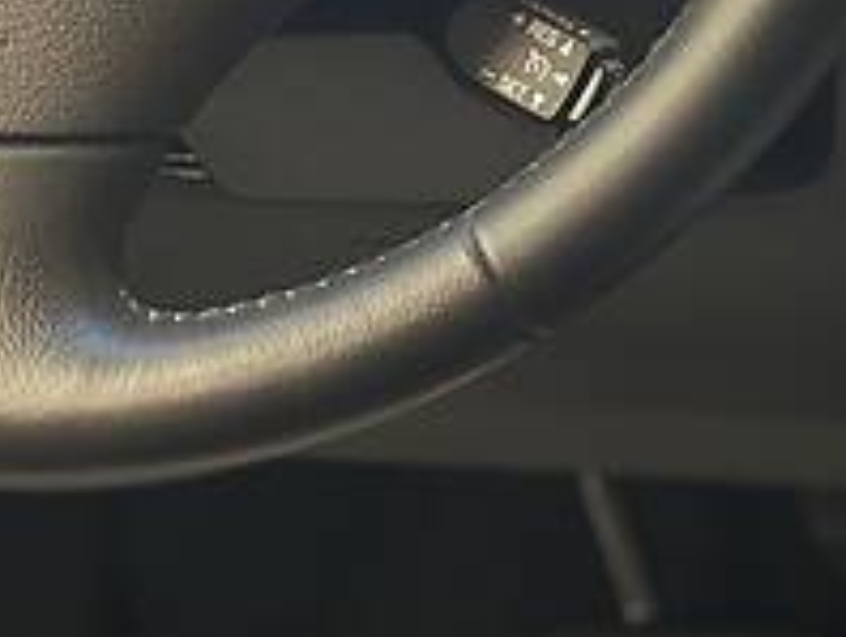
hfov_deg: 9.3
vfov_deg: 6.9
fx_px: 5139
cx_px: 931
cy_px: -445
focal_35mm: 210
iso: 64
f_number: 2
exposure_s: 1/122
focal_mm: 6
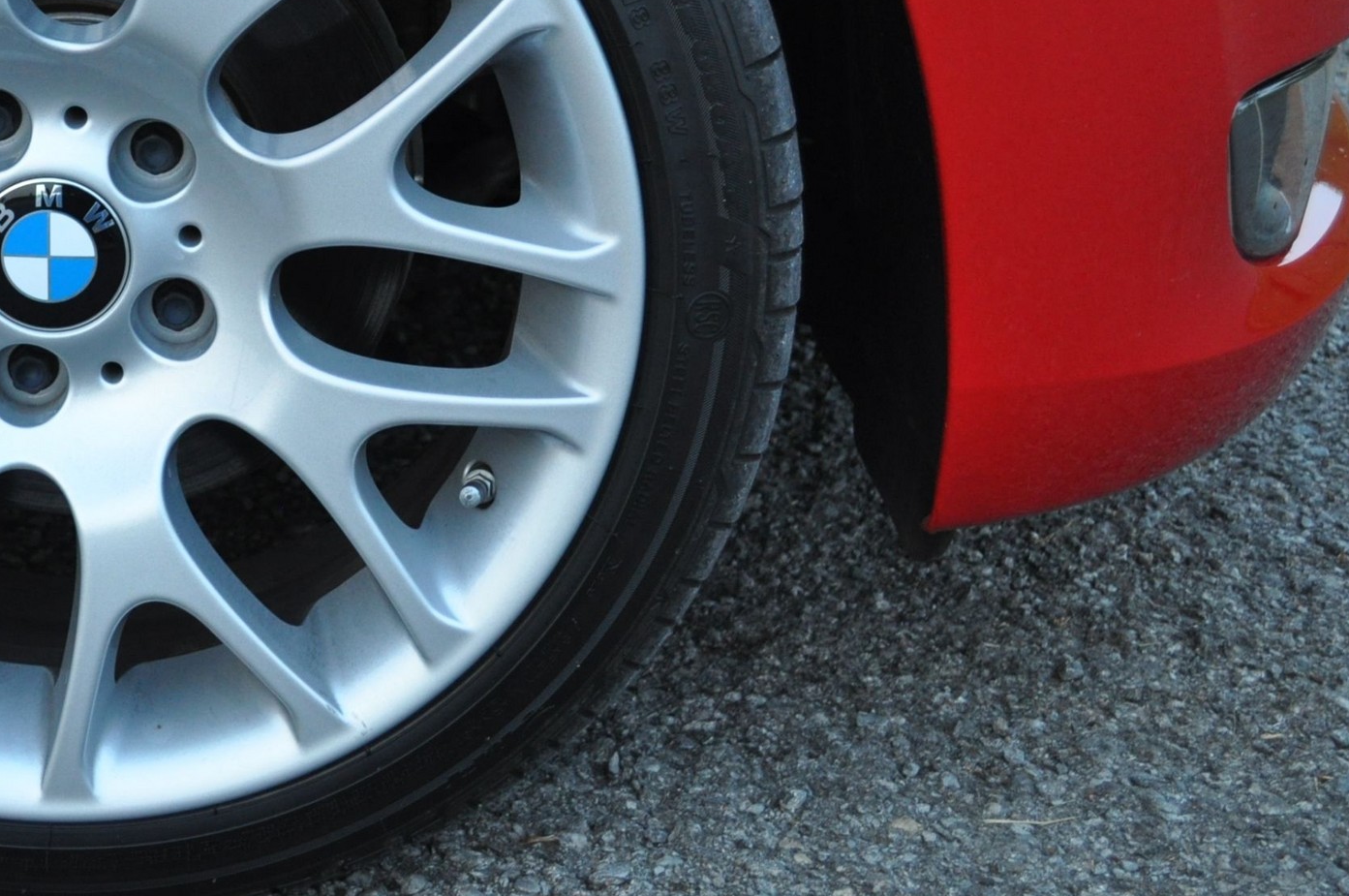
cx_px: 249
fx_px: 2620
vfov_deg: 19.2
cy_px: 189
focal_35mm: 70
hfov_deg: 28.2
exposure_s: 1/30
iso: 800
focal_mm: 26
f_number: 4.2
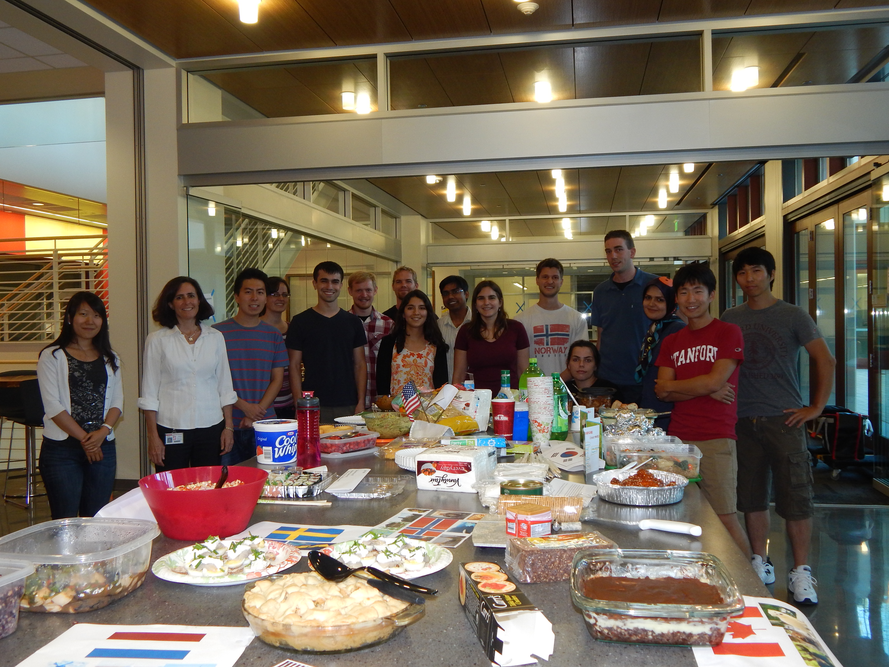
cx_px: 444
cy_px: 334
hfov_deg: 58.4
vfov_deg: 45.4
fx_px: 796
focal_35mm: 31
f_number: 3.2
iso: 200
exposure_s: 1/30
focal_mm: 5.6
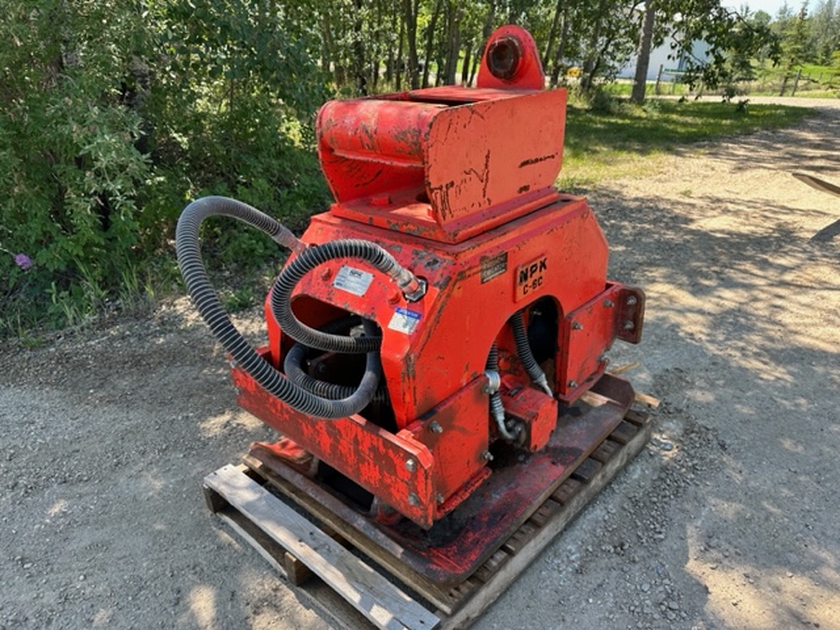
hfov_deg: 71.6
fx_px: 582
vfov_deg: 56.8
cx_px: 420
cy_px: 315
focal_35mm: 24
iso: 80
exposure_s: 1/611
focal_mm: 6.86
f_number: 1.78
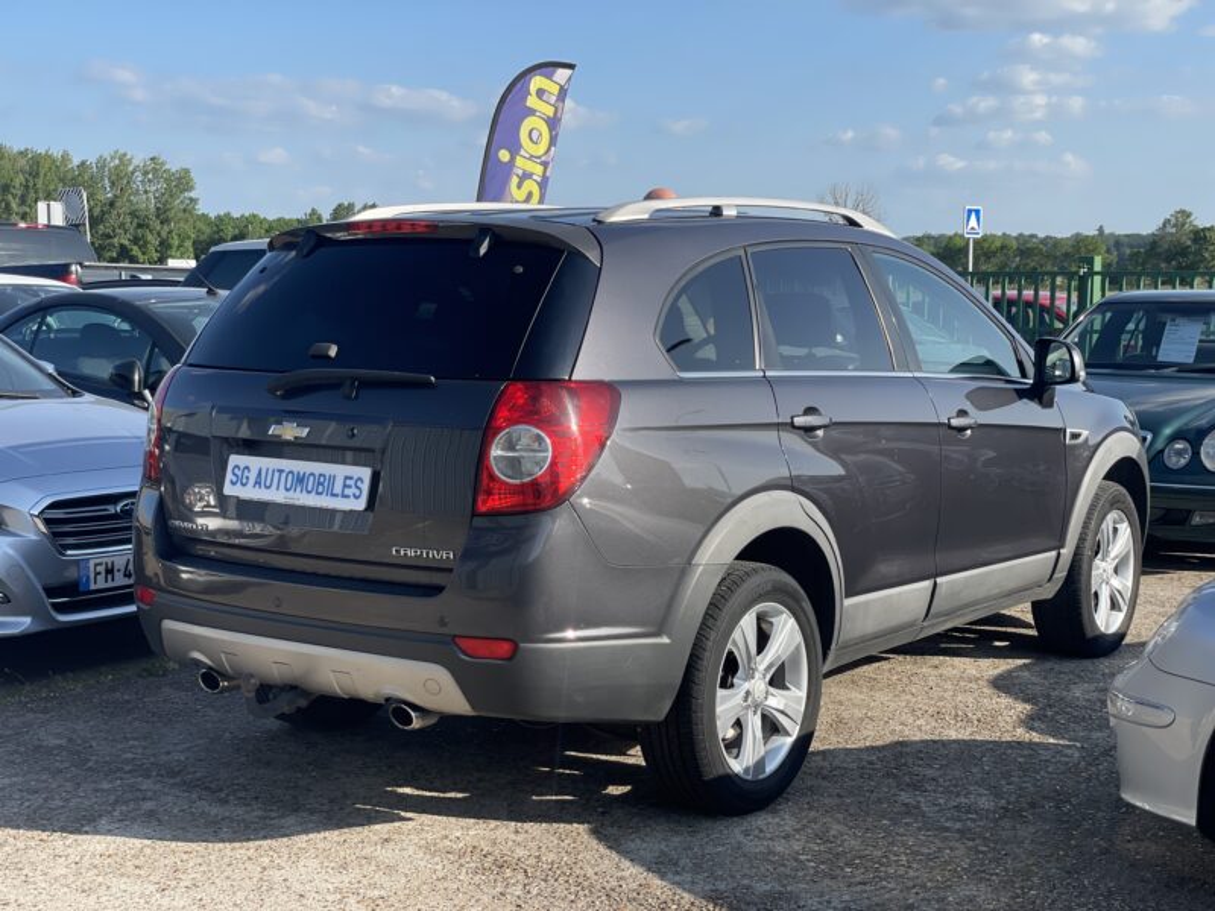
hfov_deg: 36.8
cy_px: 456
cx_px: 608
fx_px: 1825
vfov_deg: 28.0
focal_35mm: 52
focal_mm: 6
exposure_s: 1/1142
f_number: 2
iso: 32
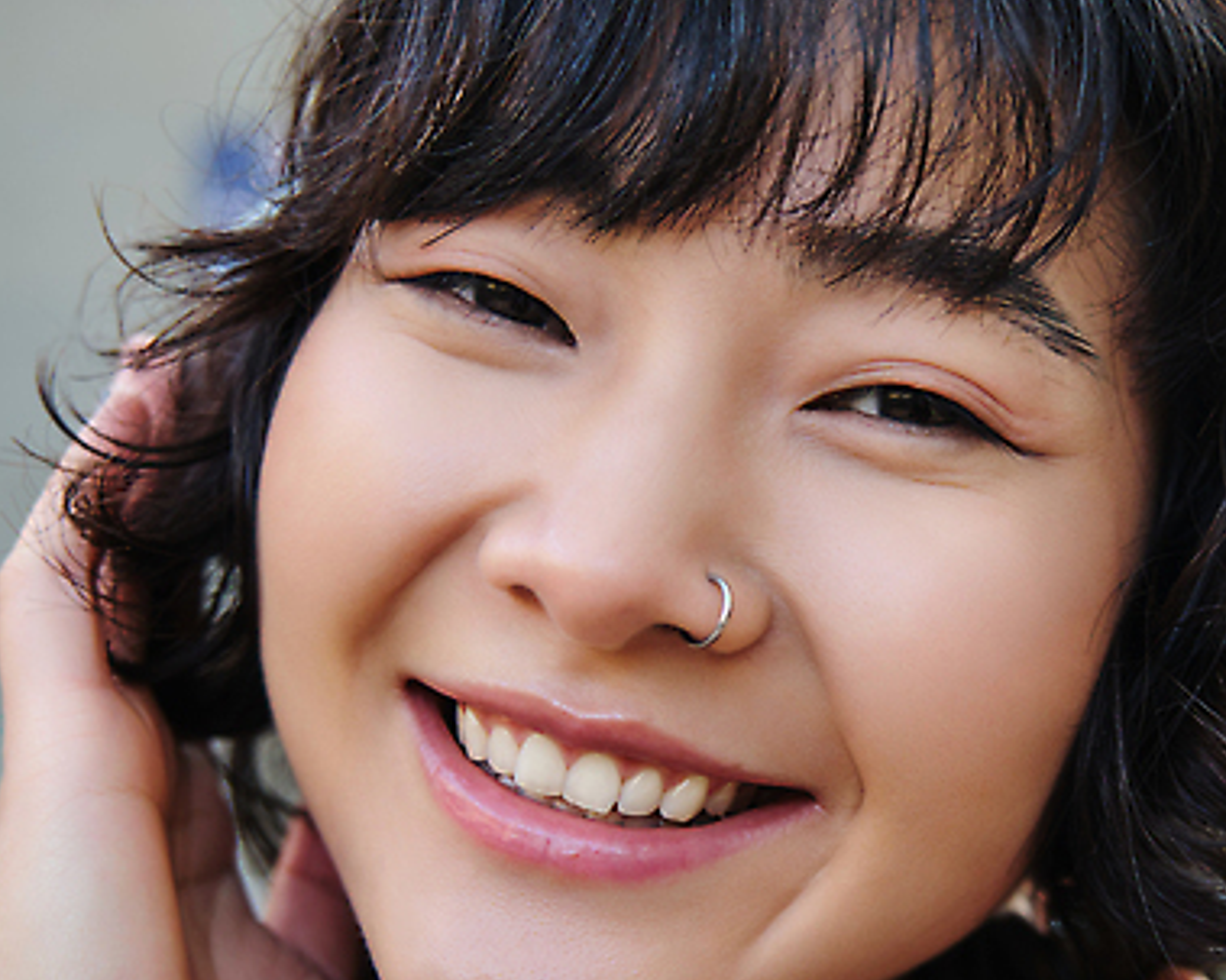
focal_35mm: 52
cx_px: 796
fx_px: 1886
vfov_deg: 29.0
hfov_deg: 35.7
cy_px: 595
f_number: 2.8
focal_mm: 23.4
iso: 160
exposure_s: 1/125
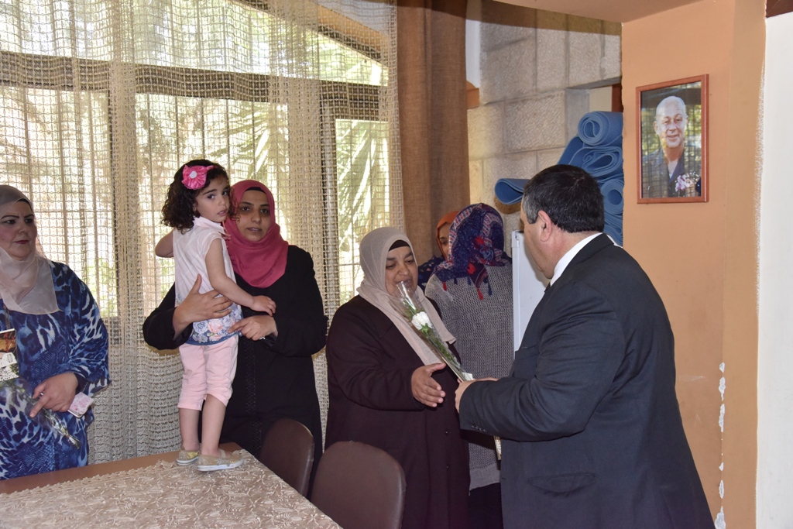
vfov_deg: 37.9
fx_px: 771
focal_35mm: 35
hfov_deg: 54.4
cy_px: 264
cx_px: 396
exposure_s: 1/160
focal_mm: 35
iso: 2500
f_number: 6.3
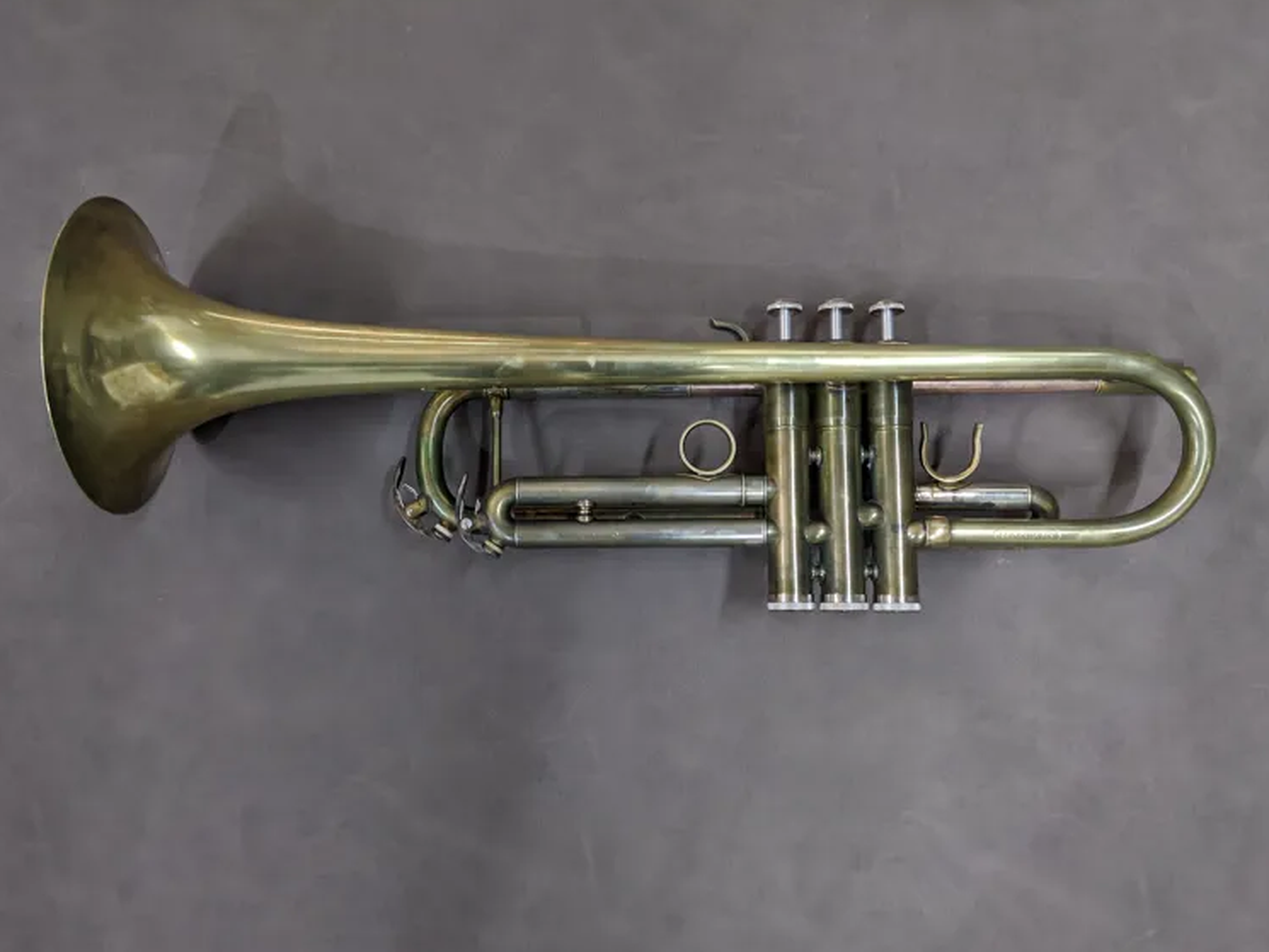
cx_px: 646
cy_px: 506
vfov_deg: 48.2
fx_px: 1063
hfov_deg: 61.6
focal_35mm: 29
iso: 131
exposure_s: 1/49.9
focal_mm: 4.44
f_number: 1.8
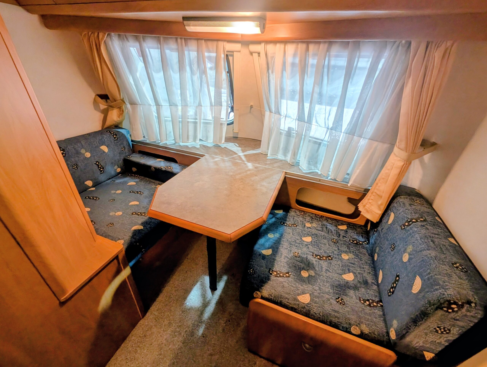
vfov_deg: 94.6
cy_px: 184
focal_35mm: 12
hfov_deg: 110.5
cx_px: 244
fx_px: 169
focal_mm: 2.02
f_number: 1.7
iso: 122
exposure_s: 1/25
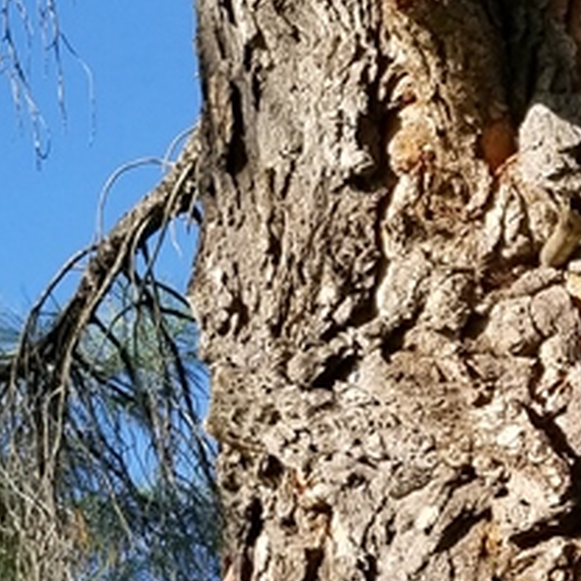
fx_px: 2146
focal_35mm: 113
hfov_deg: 15.2
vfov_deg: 15.4
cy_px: 218
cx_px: 578
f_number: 1.7
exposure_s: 1/1292
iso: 50
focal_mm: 4.25
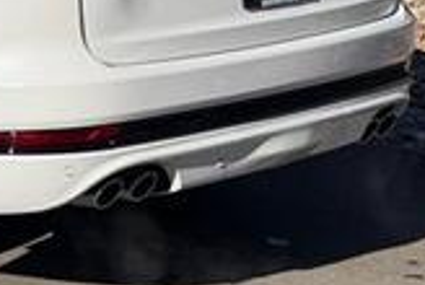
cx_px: -174
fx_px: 1810
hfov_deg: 12.8
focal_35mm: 153
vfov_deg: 8.9
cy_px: -26
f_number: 1.78
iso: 80
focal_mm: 6.76
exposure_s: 1/13333
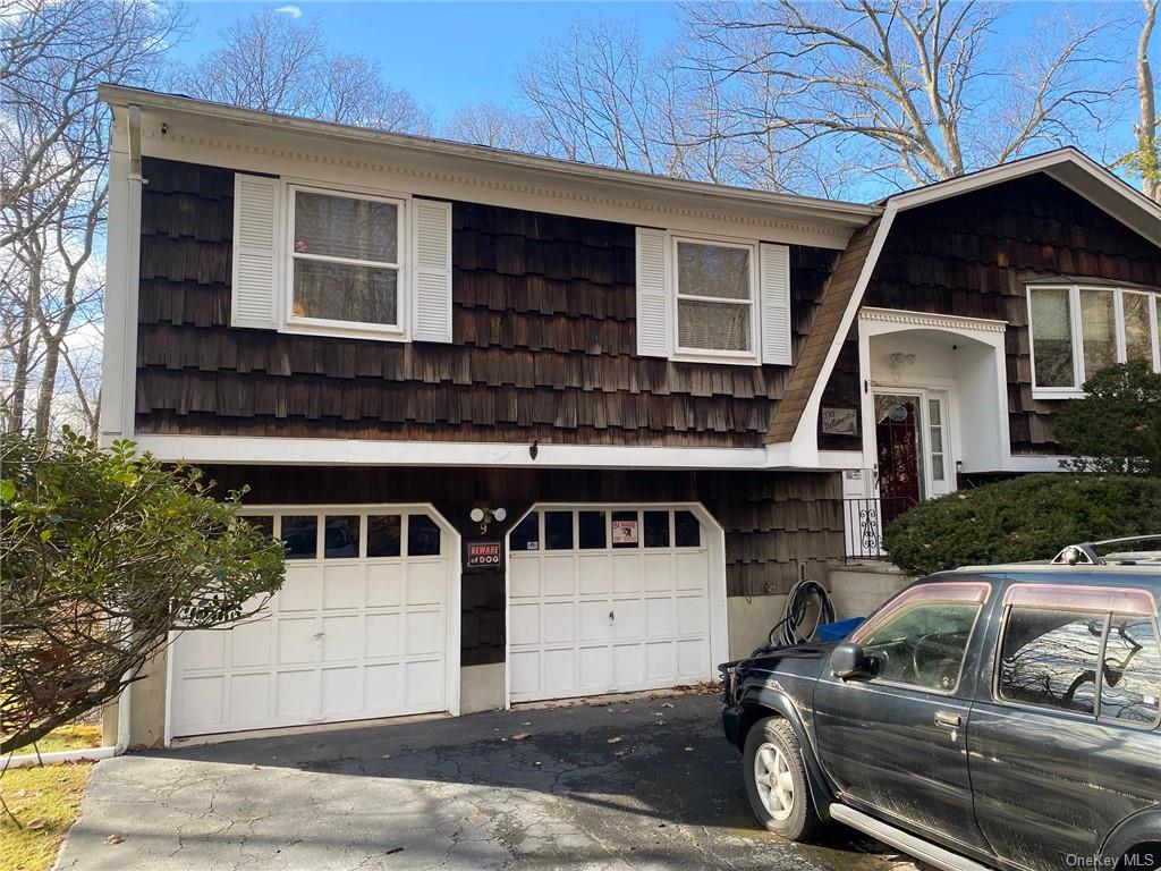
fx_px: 872
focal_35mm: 26
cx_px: 580
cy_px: 436
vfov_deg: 53.1
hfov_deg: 67.3
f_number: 1.8
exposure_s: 1/531
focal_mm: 4.25
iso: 32
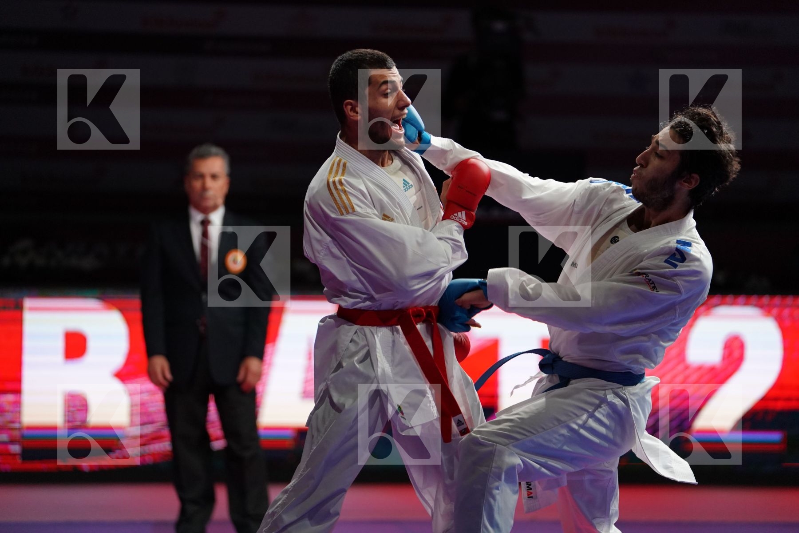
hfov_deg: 13.9
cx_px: 400
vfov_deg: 9.3
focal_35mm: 148
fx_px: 3285
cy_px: 266
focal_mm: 148
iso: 2500
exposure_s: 1/1000
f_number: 2.8
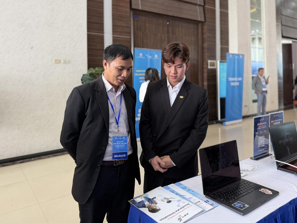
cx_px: 148
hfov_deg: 71.6
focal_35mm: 24
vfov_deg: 56.8
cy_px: 112
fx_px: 206
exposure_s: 1/100
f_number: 1.78
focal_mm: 6.76
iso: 200
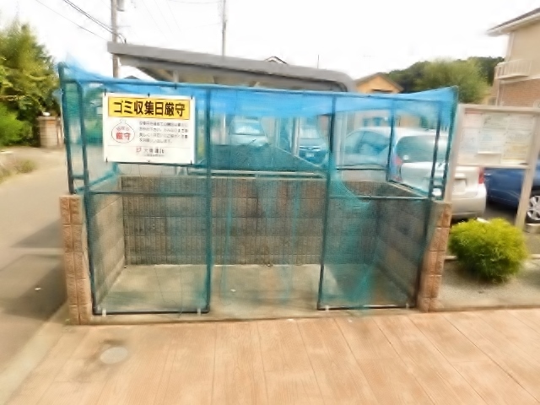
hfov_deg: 73.9
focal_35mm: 23
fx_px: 359
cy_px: 202
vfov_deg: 58.9
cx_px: 270
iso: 125
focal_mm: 4
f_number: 3
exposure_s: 1/800
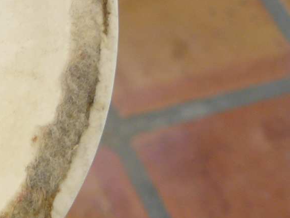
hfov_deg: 14.3
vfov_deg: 11.4
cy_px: 13
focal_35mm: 129
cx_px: -148
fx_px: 1081
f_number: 2.8
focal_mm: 6
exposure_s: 1/50
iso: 100
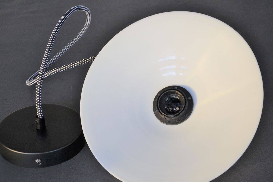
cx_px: 136
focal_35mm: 87
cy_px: 91
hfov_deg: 23.4
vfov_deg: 15.7
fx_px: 660
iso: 1000
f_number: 5
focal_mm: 58
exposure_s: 1/125
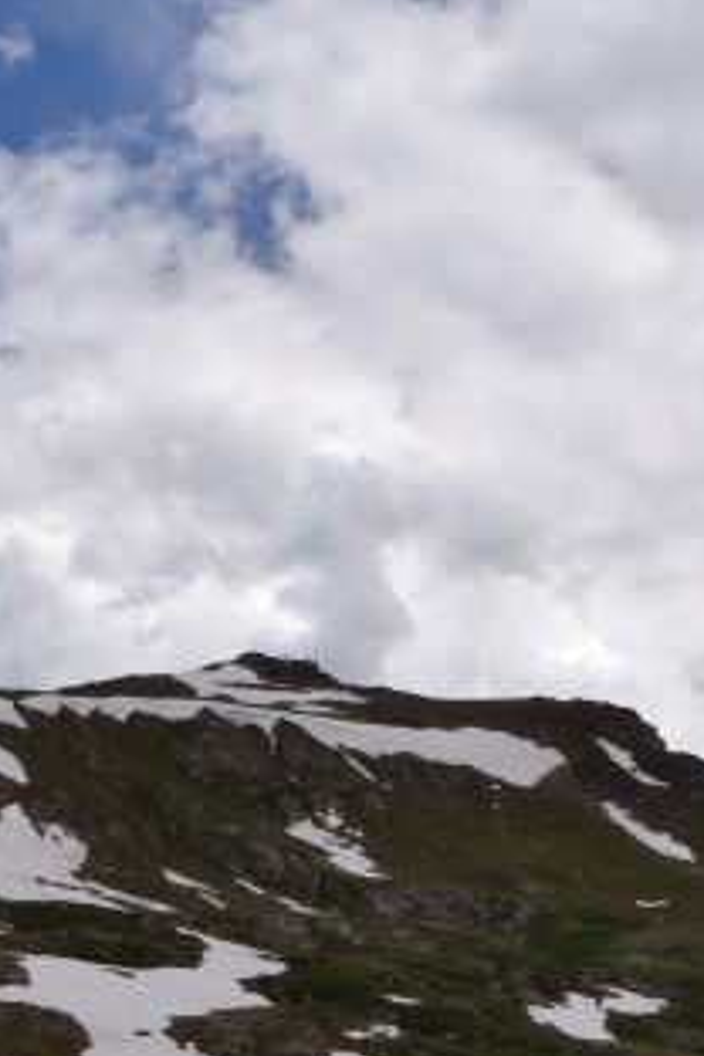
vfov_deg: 25.0
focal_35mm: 78
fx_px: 2288
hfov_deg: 17.5
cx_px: 352
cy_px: 1005
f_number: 11
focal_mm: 18
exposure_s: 1/200
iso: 100
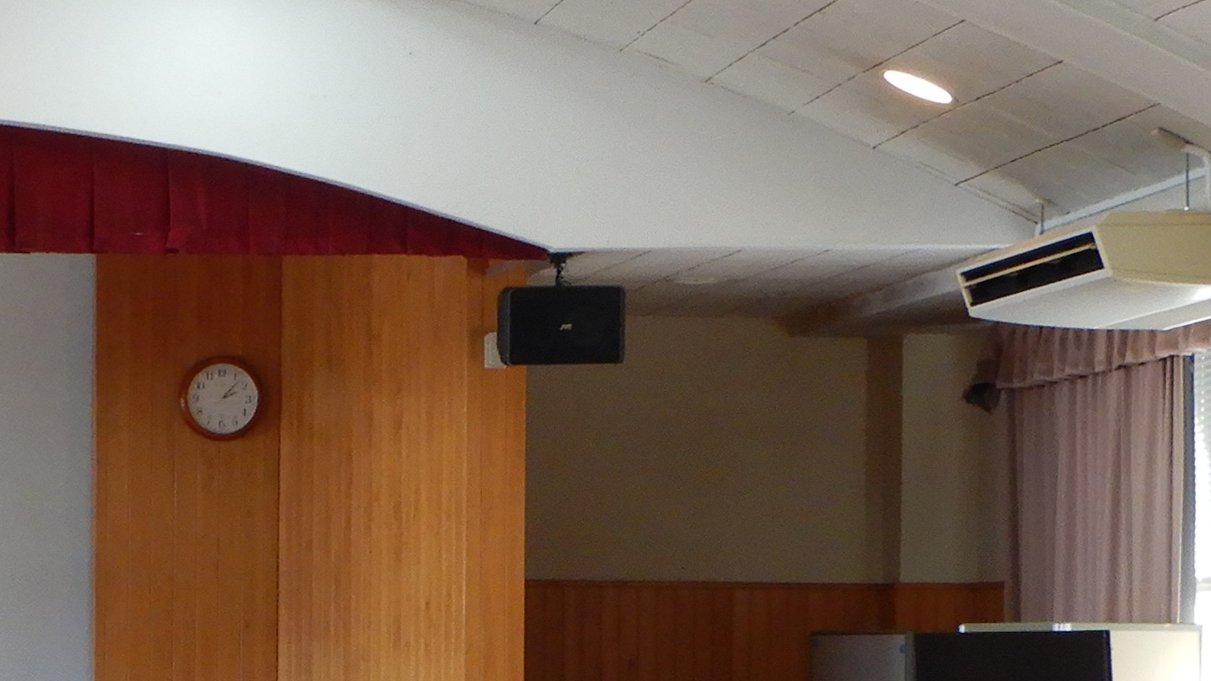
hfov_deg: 13.4
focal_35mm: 154
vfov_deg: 7.9
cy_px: 649
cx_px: -379
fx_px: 4946
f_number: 4.3
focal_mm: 7.8
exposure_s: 1/30
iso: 160
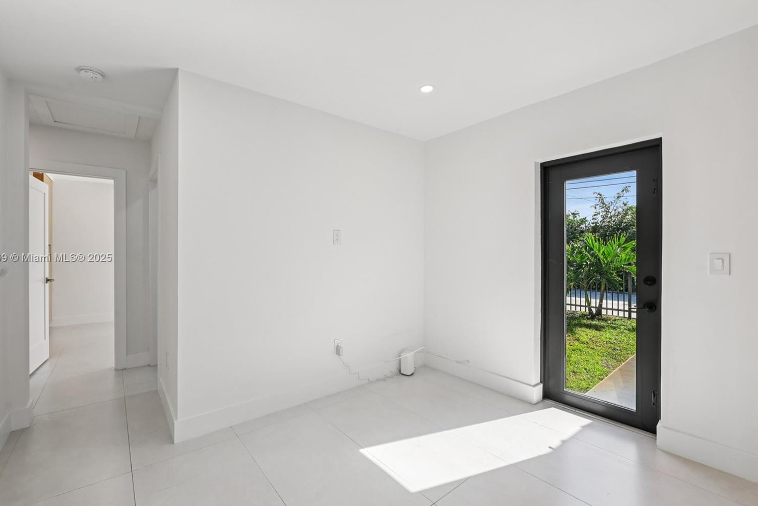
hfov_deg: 100.3
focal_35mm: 15
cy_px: 259
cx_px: 356
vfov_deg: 77.3
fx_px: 316
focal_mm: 14
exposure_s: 1/60
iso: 100
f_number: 8
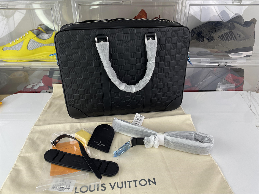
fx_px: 195
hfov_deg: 67.3
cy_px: 97
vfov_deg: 53.1
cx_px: 130
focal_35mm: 26
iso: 32
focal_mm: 4.2
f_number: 1.6
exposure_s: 1/157
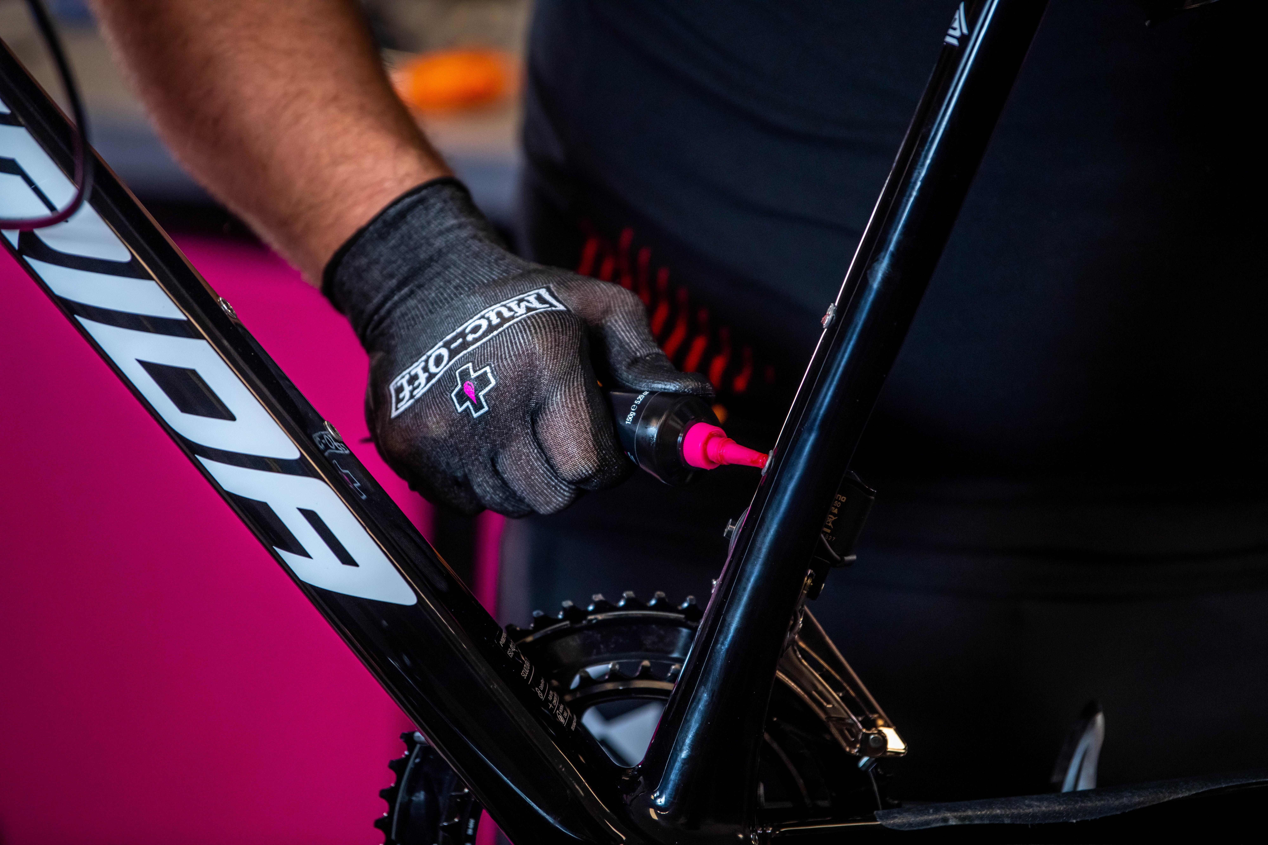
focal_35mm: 185
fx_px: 6516
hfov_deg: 11.1
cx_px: 634
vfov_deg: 7.4
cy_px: 422
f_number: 2.8
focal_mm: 185
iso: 1250
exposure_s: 1/500
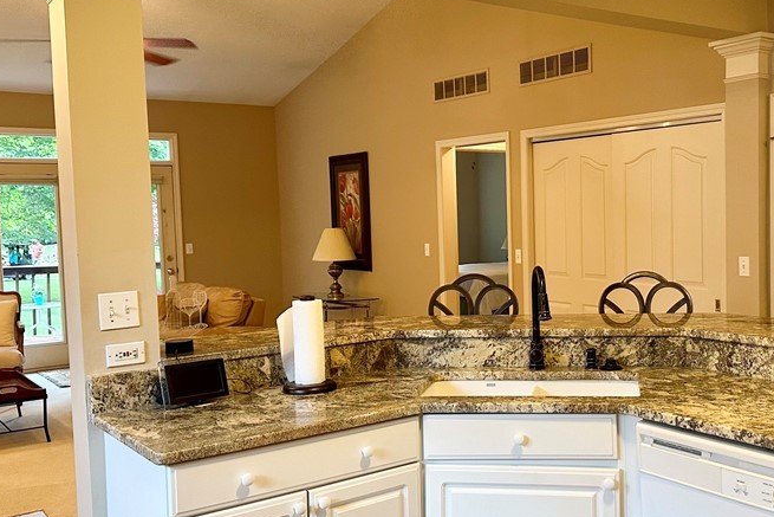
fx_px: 839
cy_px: 257
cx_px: 519
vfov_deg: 34.2
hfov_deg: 48.7
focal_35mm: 39
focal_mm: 6.86
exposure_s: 1/60
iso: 320
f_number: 1.78
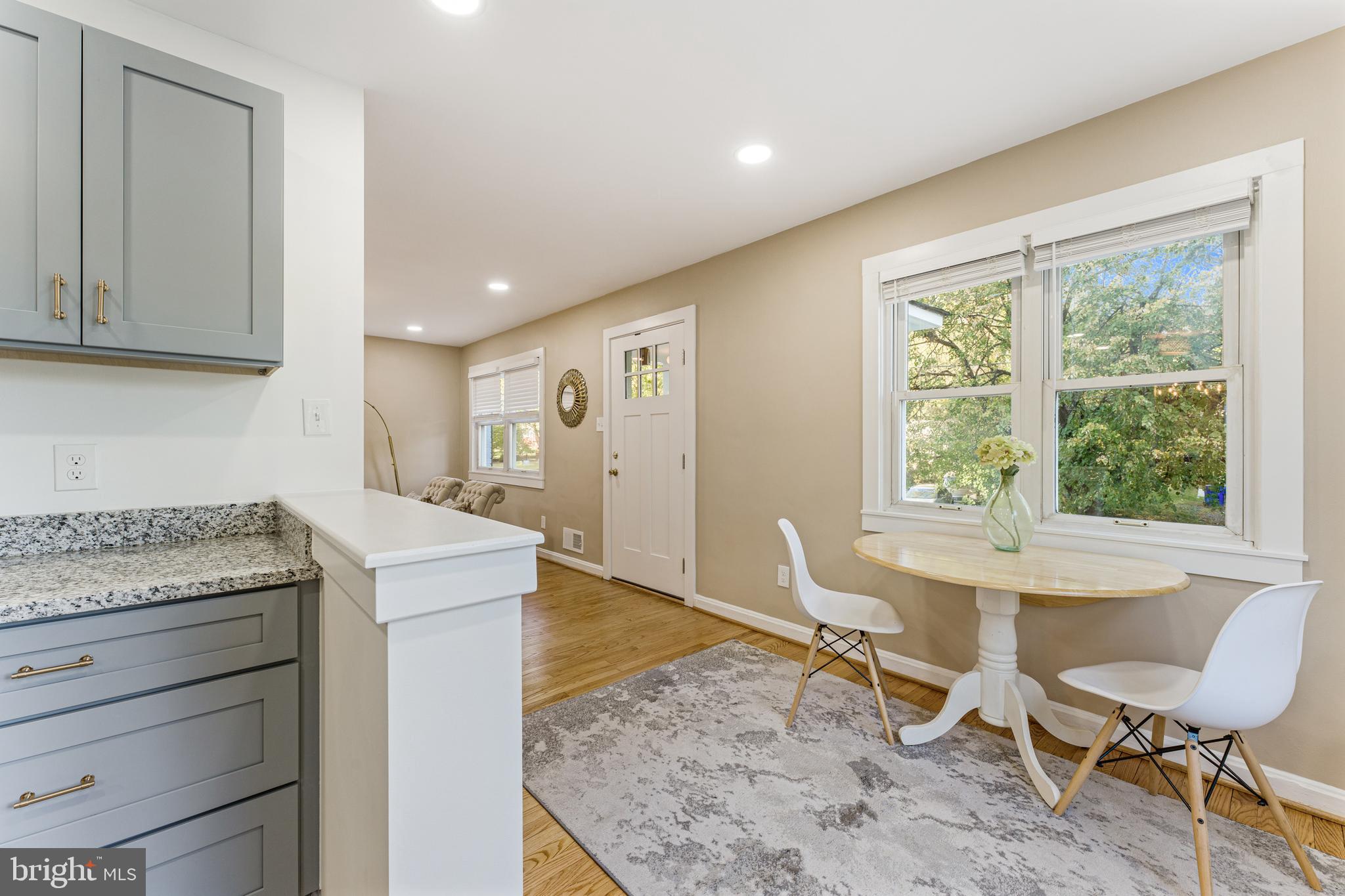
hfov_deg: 104.3
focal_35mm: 14
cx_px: 672
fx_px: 523
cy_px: 448
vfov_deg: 81.2
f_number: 11
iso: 320
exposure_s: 1/4
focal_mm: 14
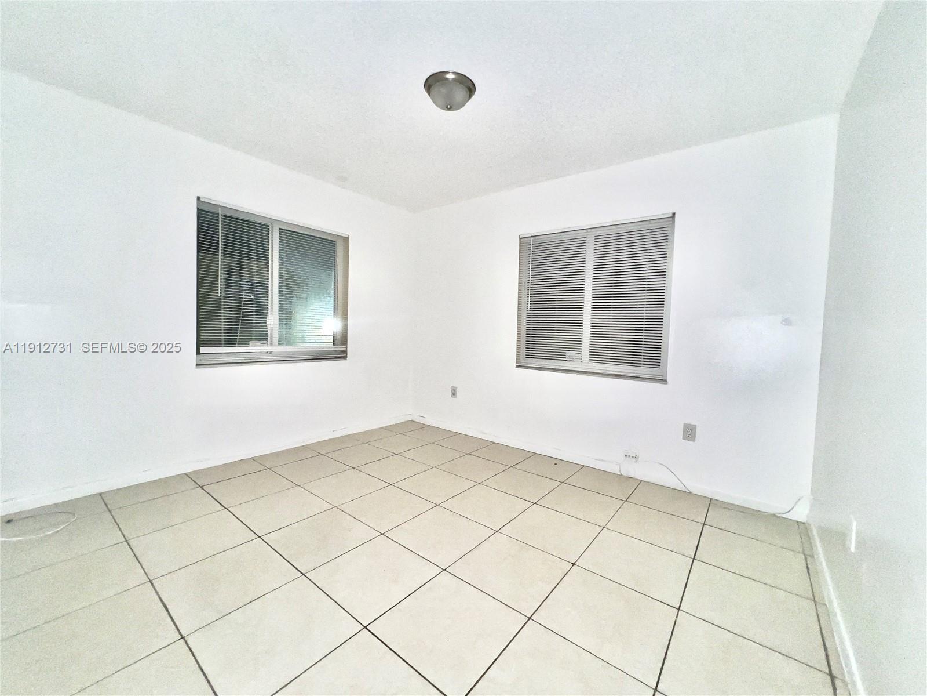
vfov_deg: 89.9
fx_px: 348
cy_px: 348
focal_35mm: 13
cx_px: 464
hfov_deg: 106.2
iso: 100
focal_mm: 1.57
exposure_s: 1/34
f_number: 1.8
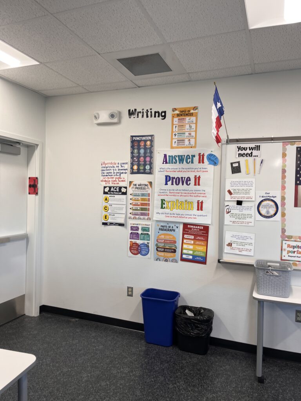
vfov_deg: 67.3
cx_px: 150
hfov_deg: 53.1
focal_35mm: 26
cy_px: 200
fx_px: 301
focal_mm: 5.1
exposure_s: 1/121
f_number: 1.6
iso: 50
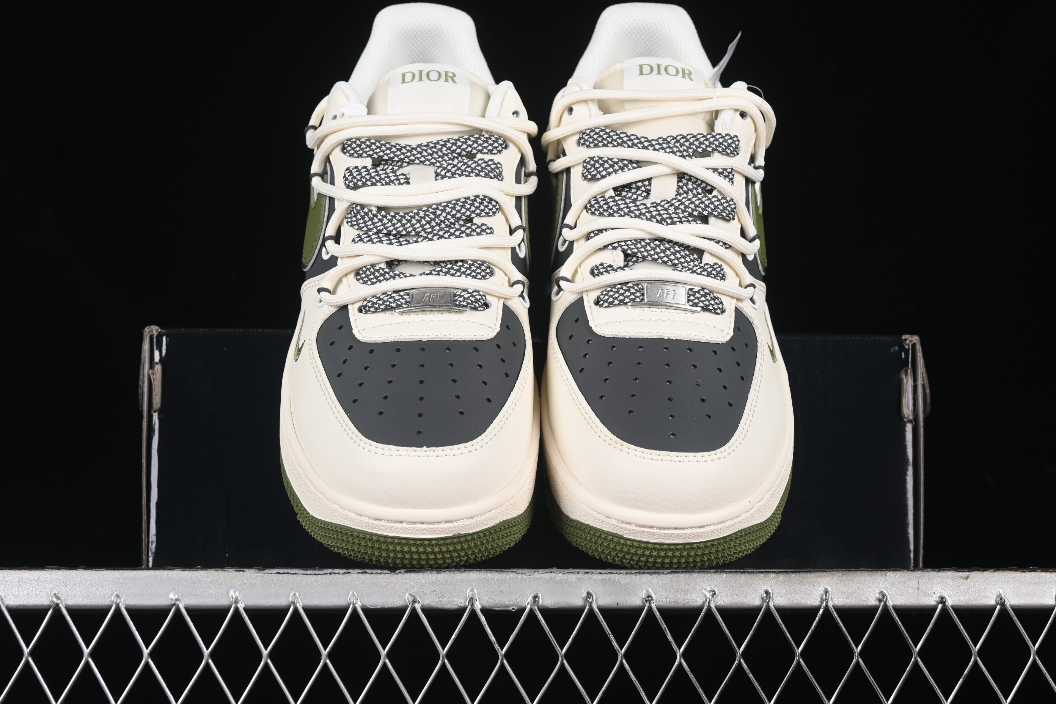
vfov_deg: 18.2
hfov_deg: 27.0
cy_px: 352
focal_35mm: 75
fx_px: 2200
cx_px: 528
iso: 160
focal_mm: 50
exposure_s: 1/80
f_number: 8
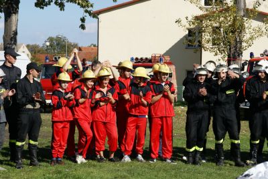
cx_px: 134
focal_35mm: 120
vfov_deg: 11.5
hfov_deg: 17.0
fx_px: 895
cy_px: 90
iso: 100
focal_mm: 80
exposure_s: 1/160
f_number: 11
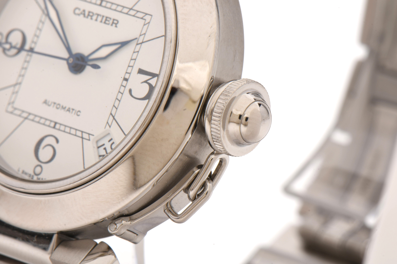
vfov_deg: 10.8
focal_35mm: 128
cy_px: 132
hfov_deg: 16.1
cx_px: 198
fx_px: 1406
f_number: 25
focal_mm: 85
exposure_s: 1/100
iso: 100
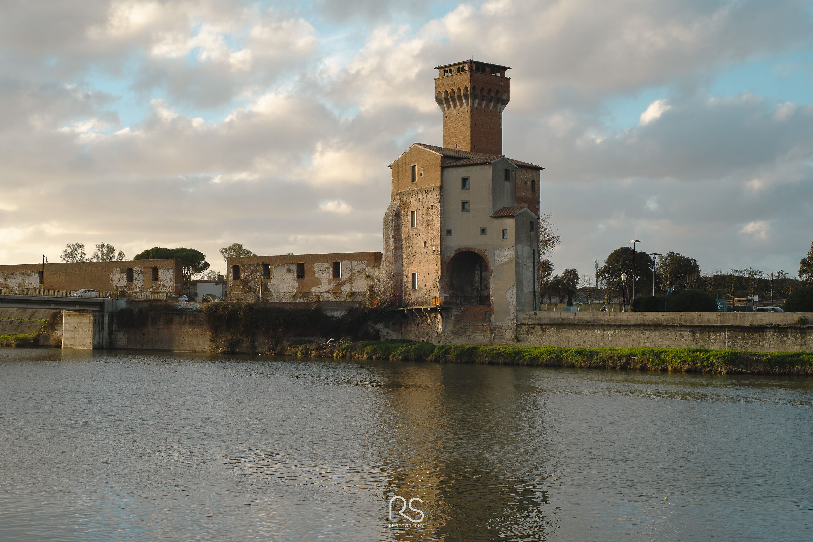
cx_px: 406
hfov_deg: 39.6
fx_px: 1130
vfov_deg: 27.0
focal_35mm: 50
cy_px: 271
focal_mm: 50
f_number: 5.6
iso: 200
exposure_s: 1/100
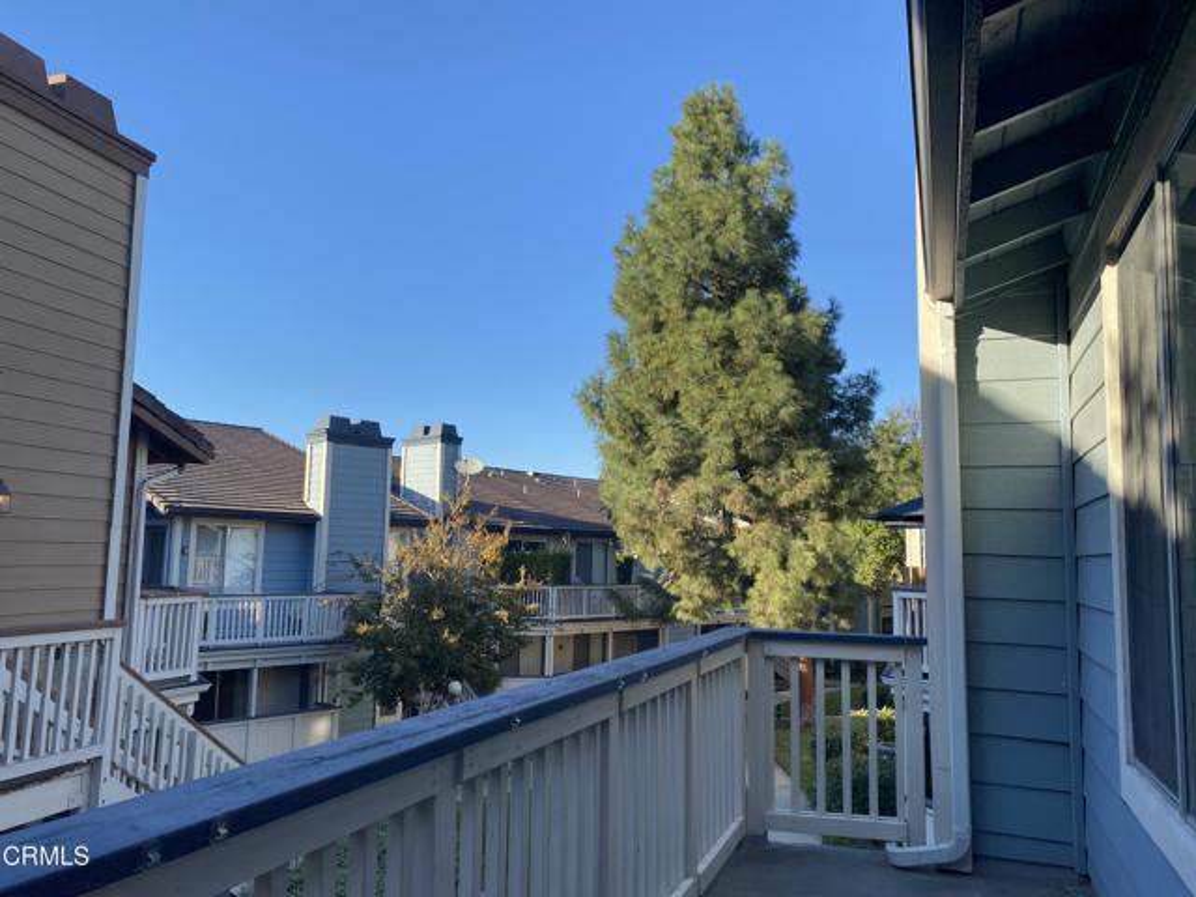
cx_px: 598
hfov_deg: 67.3
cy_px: 448
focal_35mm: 26
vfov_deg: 53.1
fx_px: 898
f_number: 1.8
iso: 32
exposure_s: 1/1093
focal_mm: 4.25
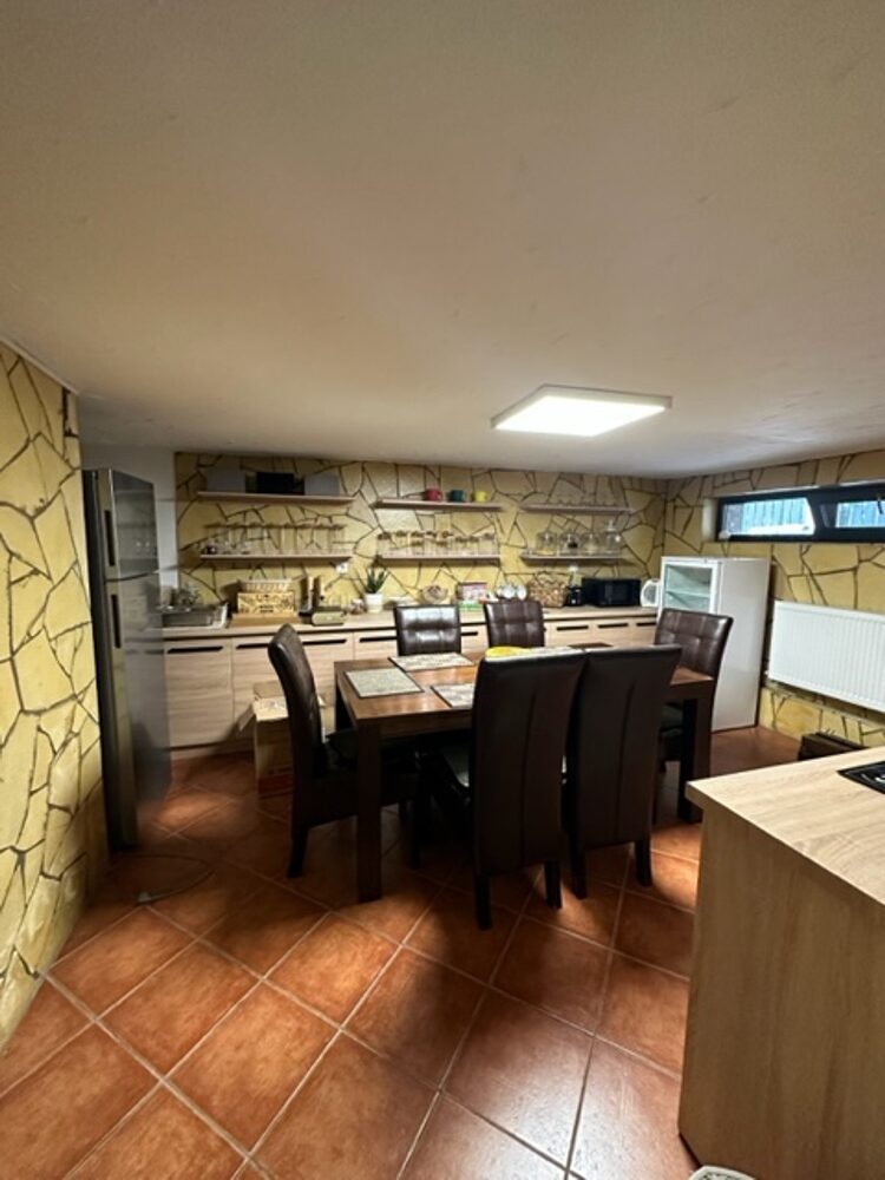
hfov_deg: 85.7
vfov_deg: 102.1
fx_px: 477
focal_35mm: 14
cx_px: 442
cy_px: 590
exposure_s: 1/50
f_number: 2.2
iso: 500
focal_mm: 2.22
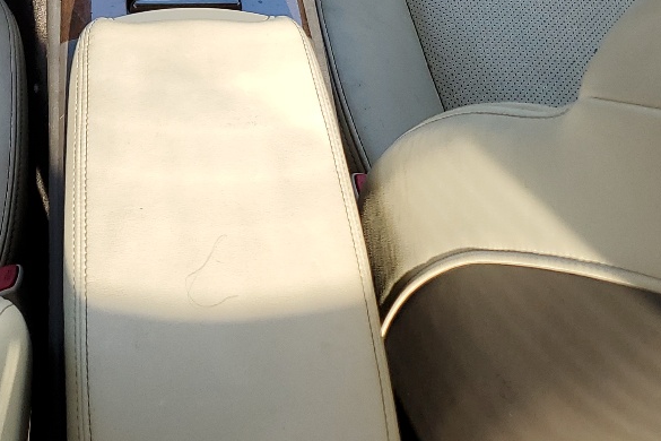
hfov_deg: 26.7
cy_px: -129
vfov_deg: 17.3
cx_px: 104
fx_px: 1359
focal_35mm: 74
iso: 50
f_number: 1.5
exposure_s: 1/357
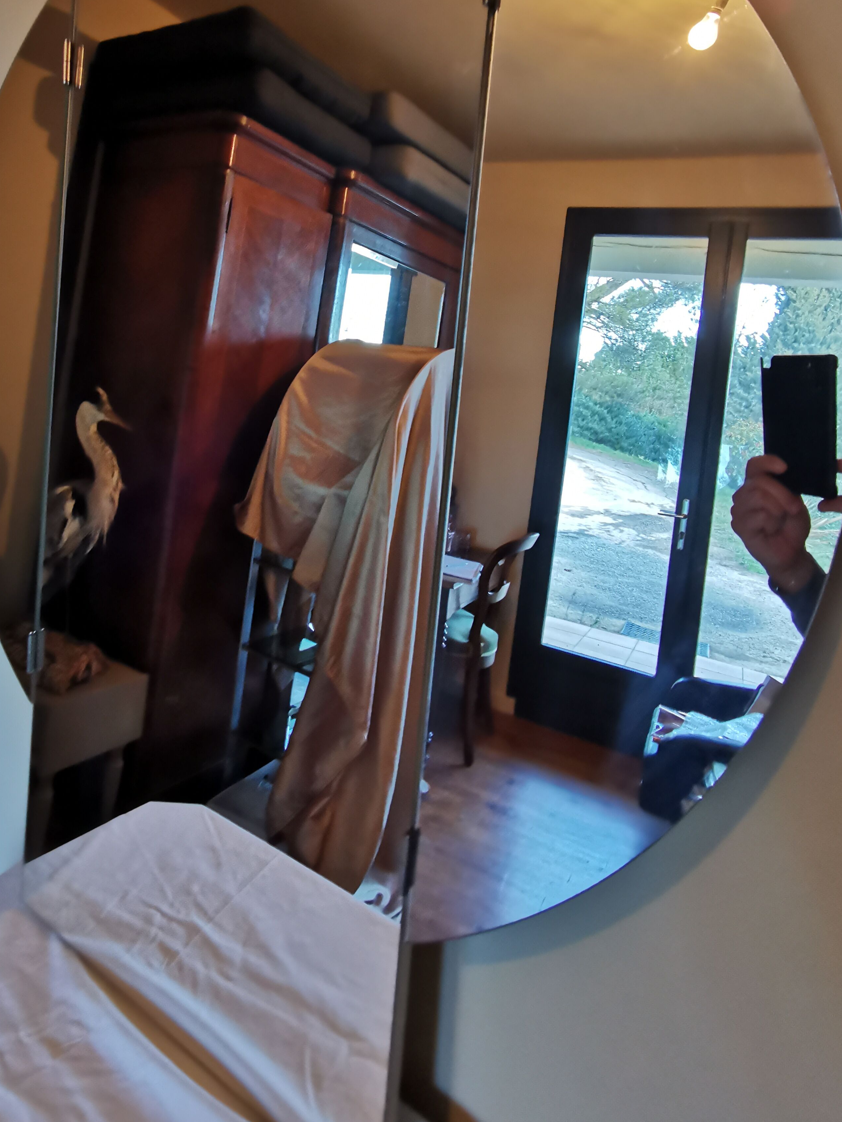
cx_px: 291
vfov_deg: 69.4
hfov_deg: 55.8
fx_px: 778
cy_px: 367
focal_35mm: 24
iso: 400
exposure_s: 1/50
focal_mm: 2.35
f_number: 2.2
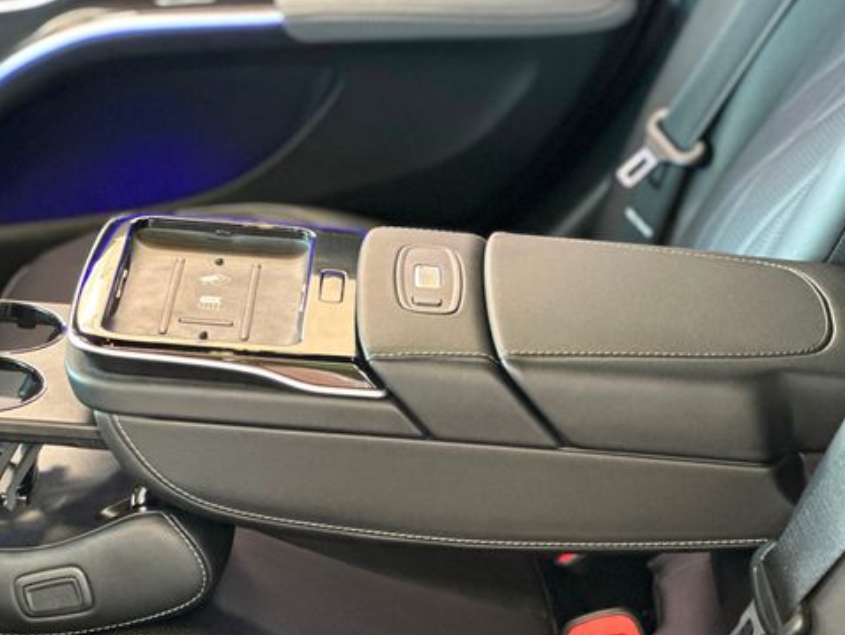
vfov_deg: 14.4
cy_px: 398
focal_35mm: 103
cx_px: 346
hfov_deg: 19.1
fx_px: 2516
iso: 500
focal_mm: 9
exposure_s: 1/15
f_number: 2.8
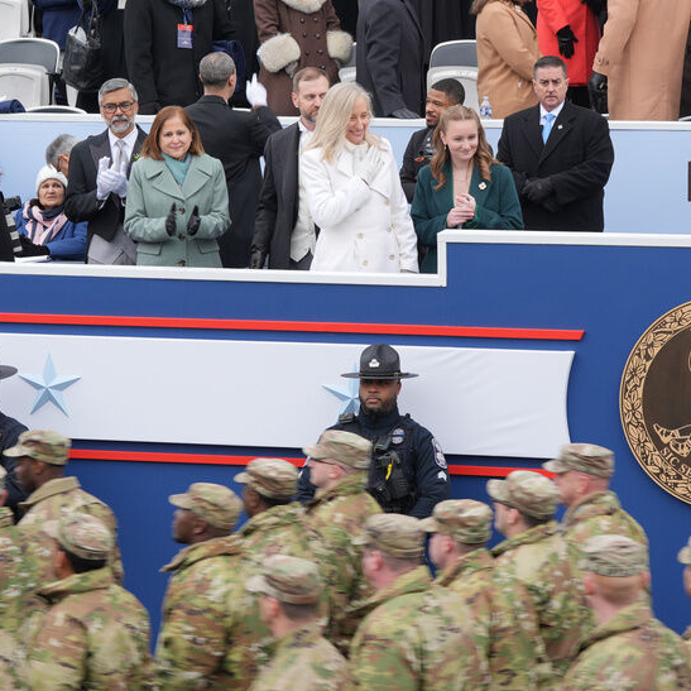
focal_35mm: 164
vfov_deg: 10.7
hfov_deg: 10.7
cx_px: 326
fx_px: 3704
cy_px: 270
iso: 250
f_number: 8
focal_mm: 103
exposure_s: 1/50
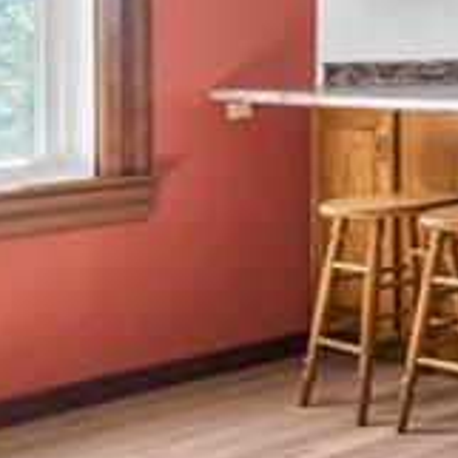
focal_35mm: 65
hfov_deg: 14.4
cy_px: 31
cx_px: 1149
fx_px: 973
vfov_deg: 25.5
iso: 1000
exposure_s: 1/125
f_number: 7.1
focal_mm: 12
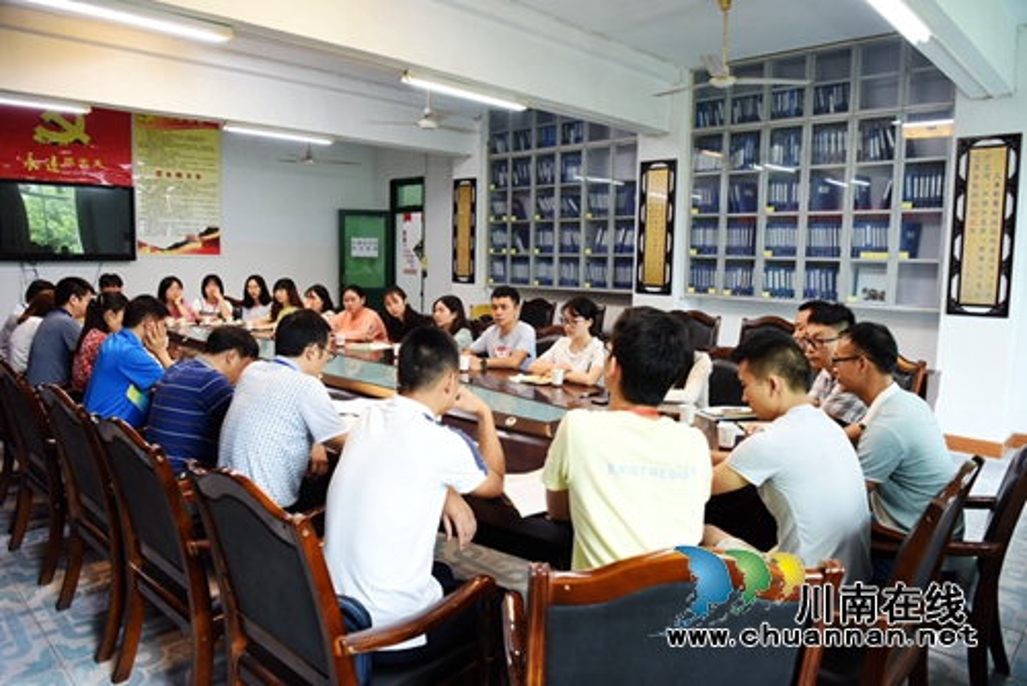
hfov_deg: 73.7
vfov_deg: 53.2
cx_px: 514
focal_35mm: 24
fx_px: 685
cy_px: 343
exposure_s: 1/60
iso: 800
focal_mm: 24
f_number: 4
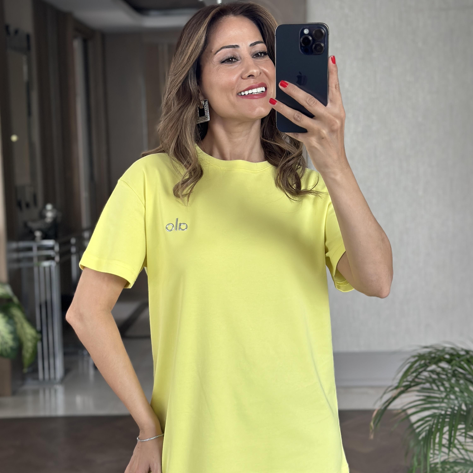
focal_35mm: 57
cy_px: 239
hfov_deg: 30.0
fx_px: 881
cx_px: 236
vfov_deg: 30.0
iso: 160
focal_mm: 6.86
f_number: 1.78
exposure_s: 1/100
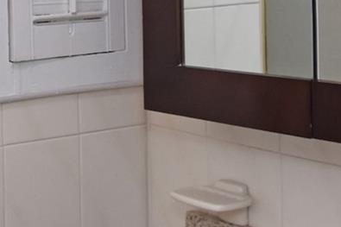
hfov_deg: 23.0
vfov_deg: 15.7
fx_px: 810
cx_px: 14
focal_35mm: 86
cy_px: 8
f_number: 8
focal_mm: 11
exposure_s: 1/60
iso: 640
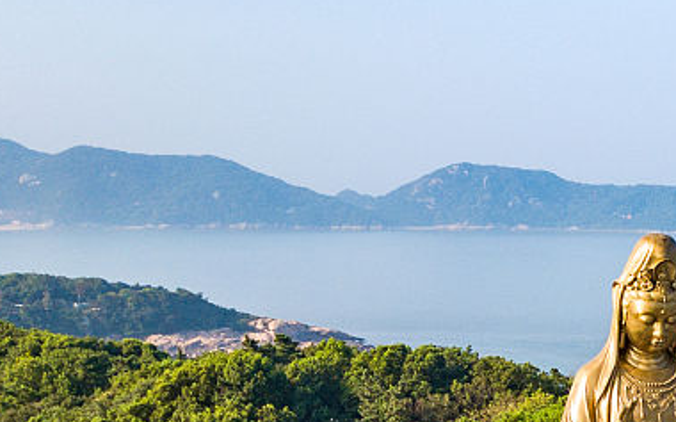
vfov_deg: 14.4
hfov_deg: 22.8
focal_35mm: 87
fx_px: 1602
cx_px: 699
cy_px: 535
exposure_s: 1/850
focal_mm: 4.73
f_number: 2.2
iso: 100
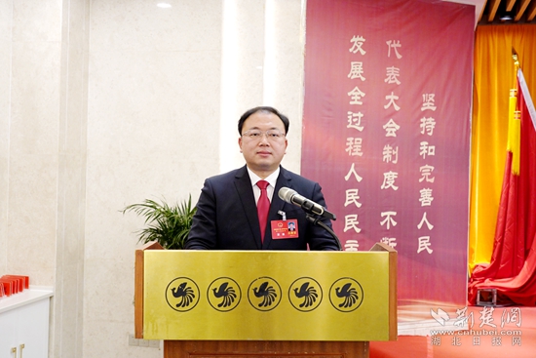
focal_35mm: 46
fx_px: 685
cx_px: 268
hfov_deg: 42.7
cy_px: 179
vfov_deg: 29.3
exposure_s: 1/125
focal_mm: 46
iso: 3200
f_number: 6.3
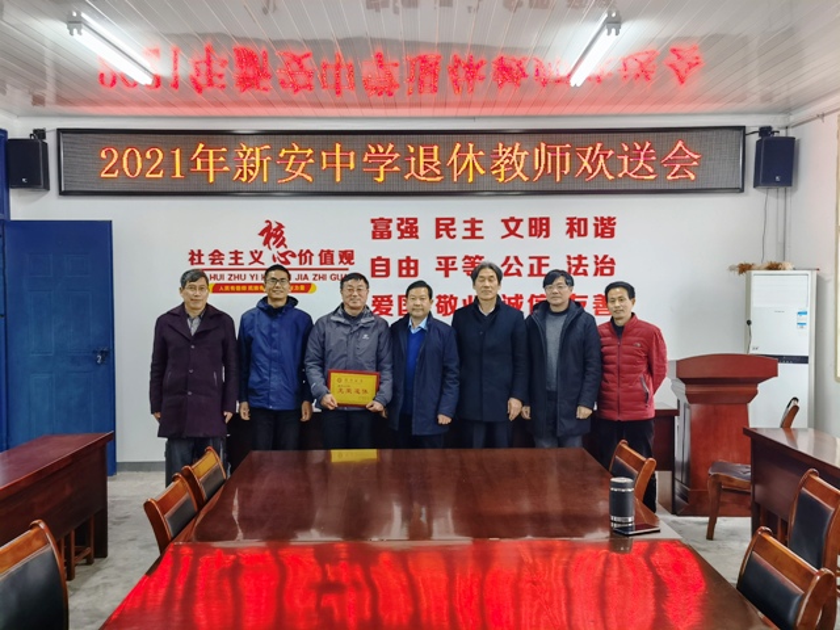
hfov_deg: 51.4
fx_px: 874
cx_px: 420
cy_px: 315
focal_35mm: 36
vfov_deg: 39.7
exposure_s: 1/100
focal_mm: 6.67
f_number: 1.9
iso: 160
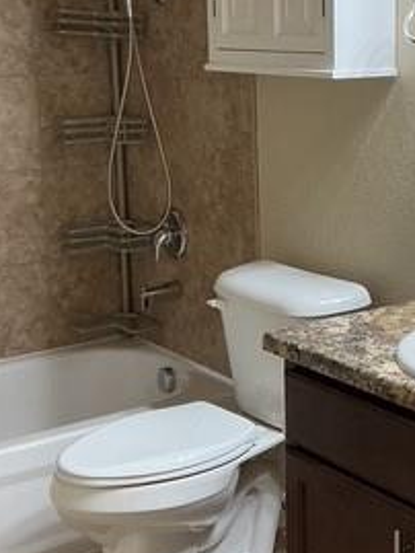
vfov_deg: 28.1
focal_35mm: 69
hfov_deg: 21.0
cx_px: 353
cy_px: 214
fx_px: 1102
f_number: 1.8
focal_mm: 3
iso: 100
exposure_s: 1/60
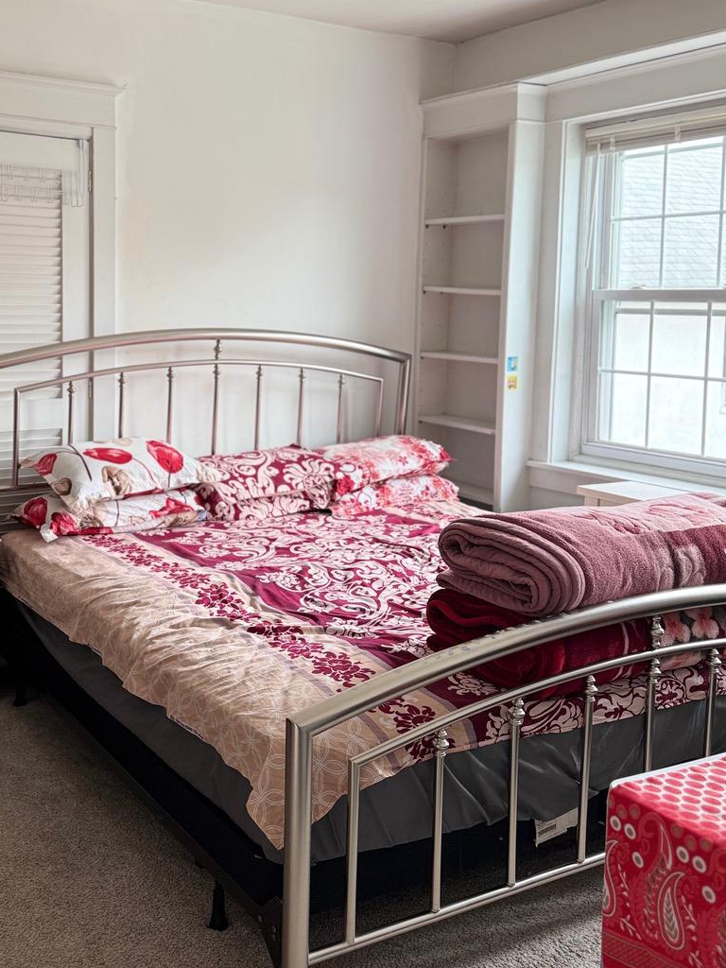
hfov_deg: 38.9
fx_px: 1007
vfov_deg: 51.0
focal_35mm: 36
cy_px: 382
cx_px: 206
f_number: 1.78
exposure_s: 1/121
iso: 100
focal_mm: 6.76
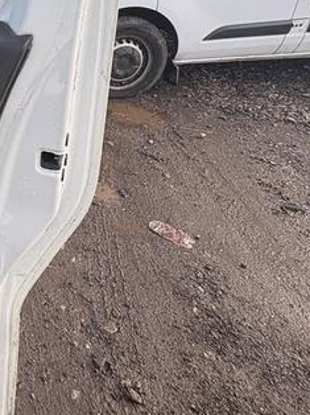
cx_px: -115
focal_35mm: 40
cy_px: 26
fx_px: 478
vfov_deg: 42.2
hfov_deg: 28.1
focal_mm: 2.22
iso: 40
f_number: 2.2
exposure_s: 1/244
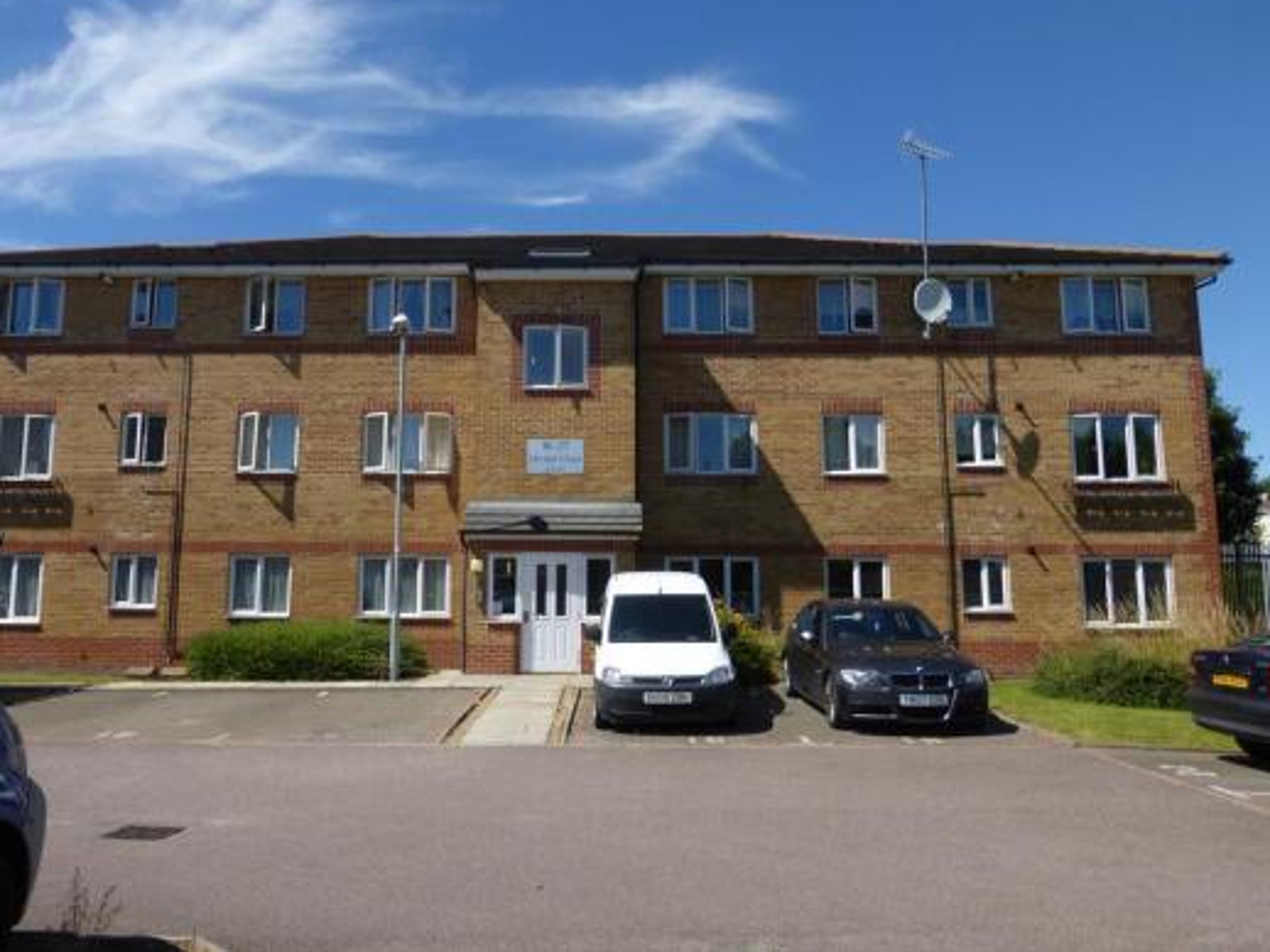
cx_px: 592
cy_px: 421
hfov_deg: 65.3
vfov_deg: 51.2
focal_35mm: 27
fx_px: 990
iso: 100
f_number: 3.3
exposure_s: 1/1300
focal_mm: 4.3
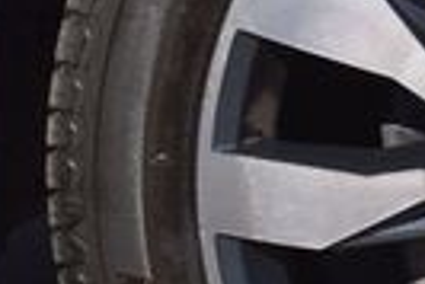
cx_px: 722
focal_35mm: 216
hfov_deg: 9.2
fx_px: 2553
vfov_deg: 6.4
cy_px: 153
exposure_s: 1/500
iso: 320
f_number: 11
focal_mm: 30
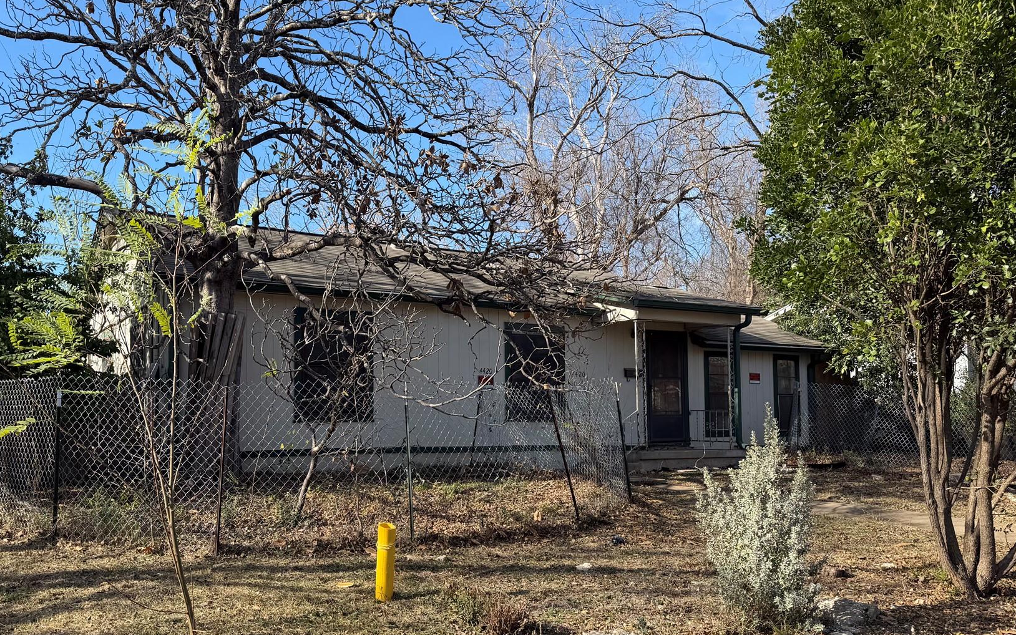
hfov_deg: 59.4
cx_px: 443
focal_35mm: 32
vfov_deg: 39.3
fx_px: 886
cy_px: 377
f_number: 1.78
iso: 80
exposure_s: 1/1770
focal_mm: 6.76
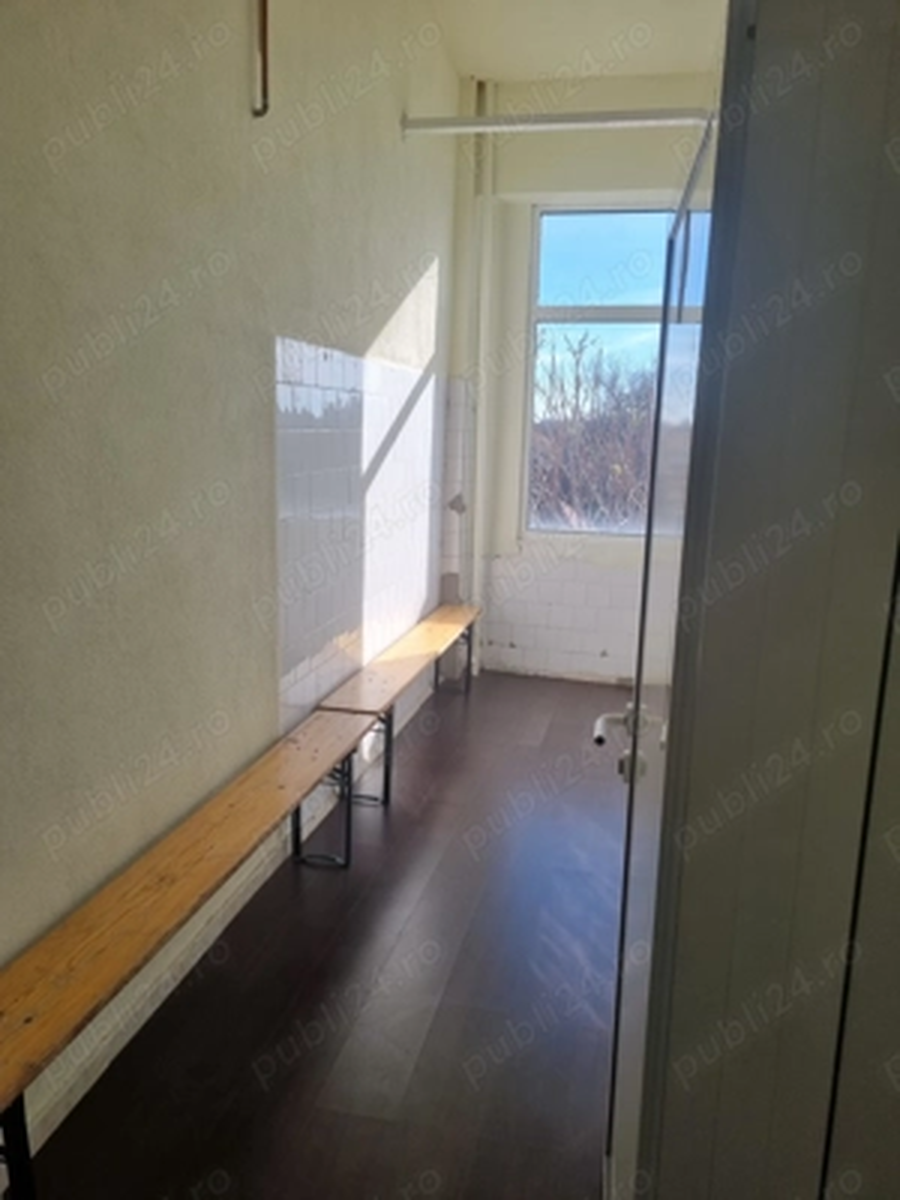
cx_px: 450
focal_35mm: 26
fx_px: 901
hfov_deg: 53.1
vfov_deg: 67.3
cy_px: 600
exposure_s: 1/1284
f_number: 1.8
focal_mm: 5.4
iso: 50
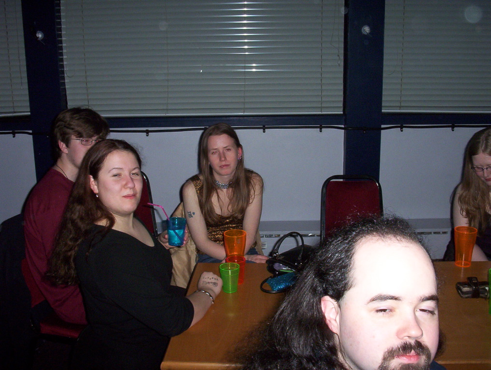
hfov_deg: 47.8
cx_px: 246
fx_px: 554
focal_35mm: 39
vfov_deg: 36.9
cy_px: 185
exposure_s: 1/30
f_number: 4.5
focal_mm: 6
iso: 140
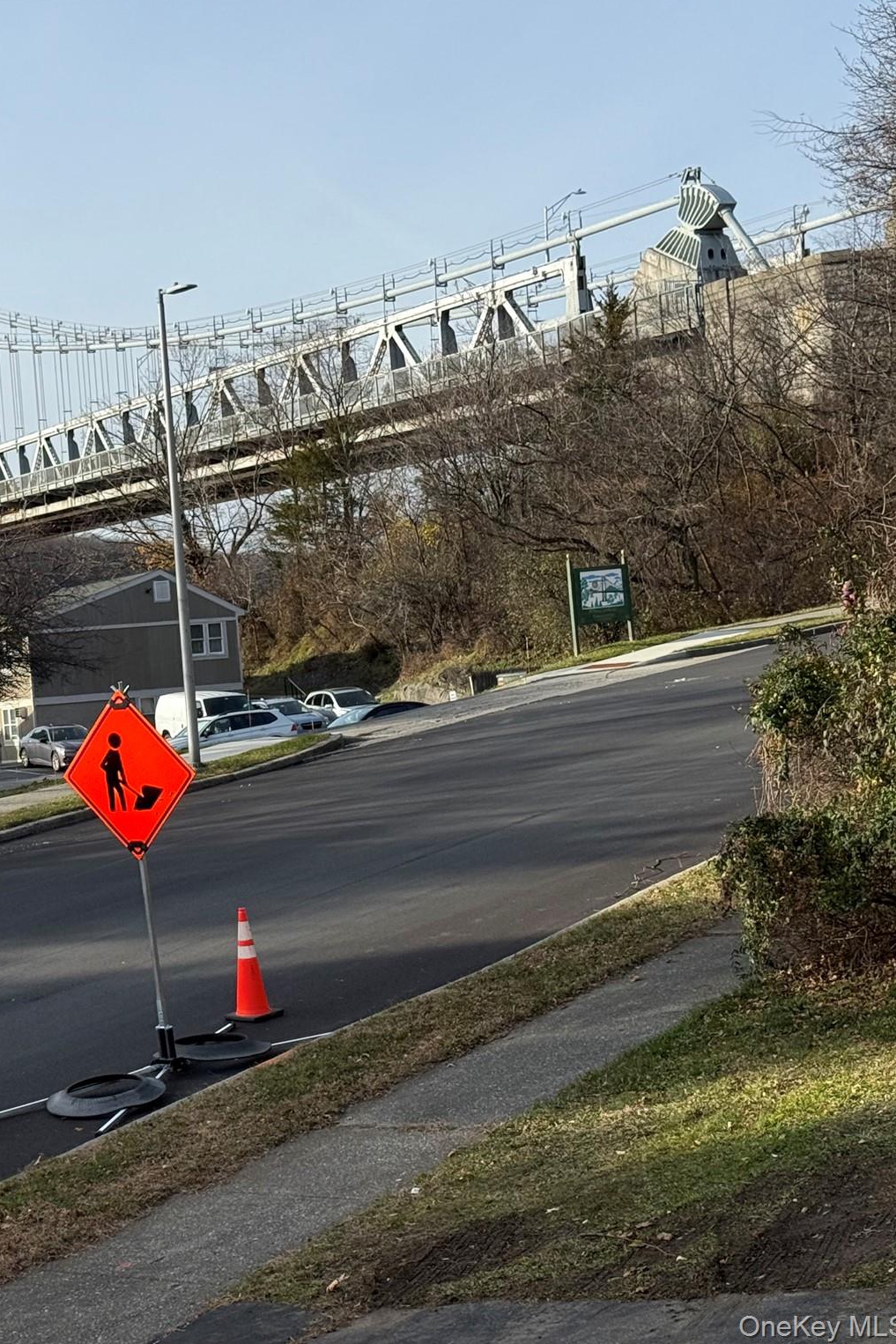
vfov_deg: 30.1
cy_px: 671
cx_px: 16
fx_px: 2502
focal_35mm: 67
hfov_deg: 19.7
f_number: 1.78
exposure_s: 1/4329
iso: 64
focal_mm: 6.76
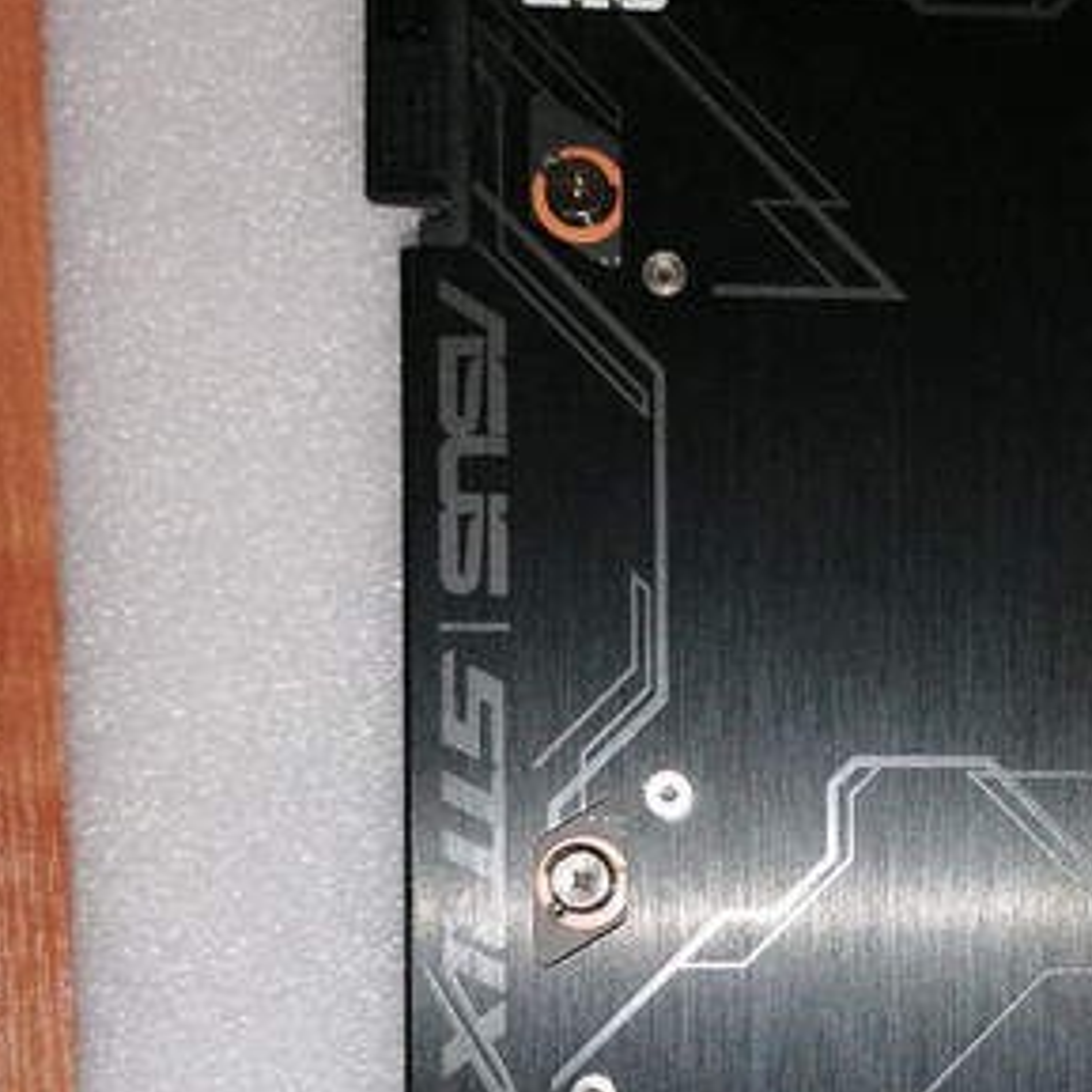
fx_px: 2356
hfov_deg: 25.3
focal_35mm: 66
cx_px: 986
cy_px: 862
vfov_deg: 25.7
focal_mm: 4.75
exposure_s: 1/50
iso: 64
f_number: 1.8
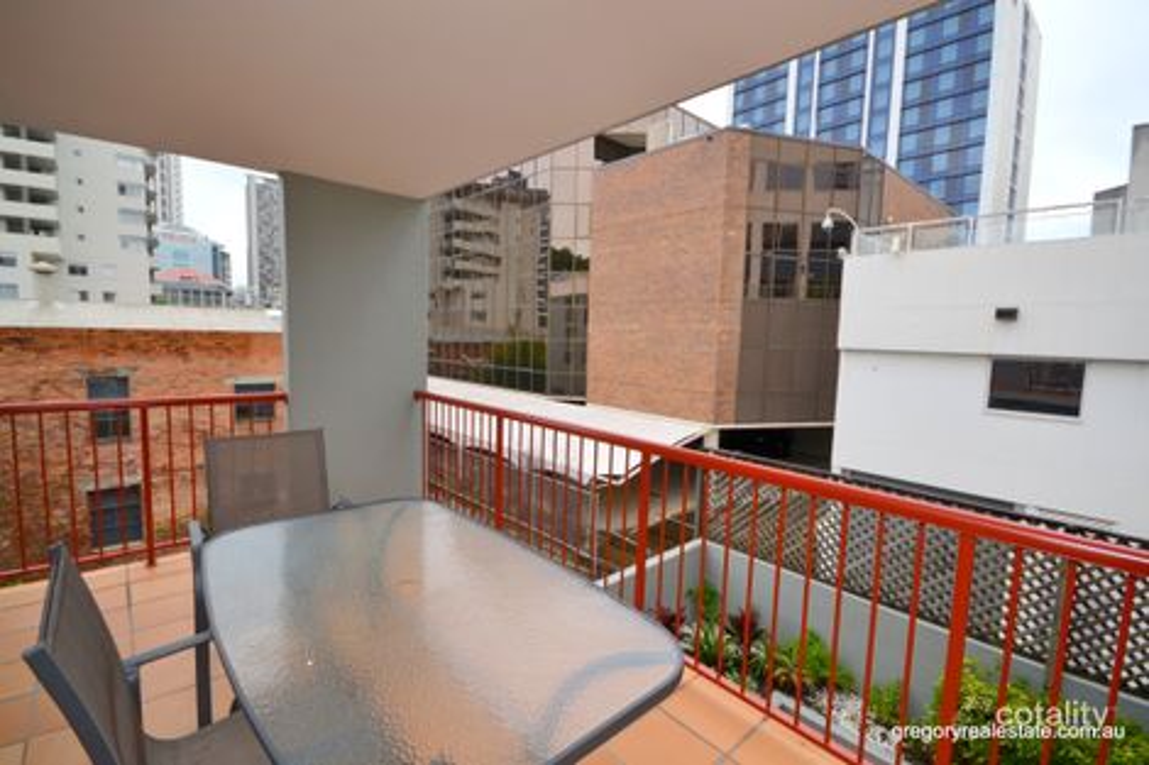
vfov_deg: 77.3
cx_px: 574
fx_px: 479
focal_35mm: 15
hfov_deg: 100.4
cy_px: 382
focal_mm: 10
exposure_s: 1/125
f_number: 5.6
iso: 100
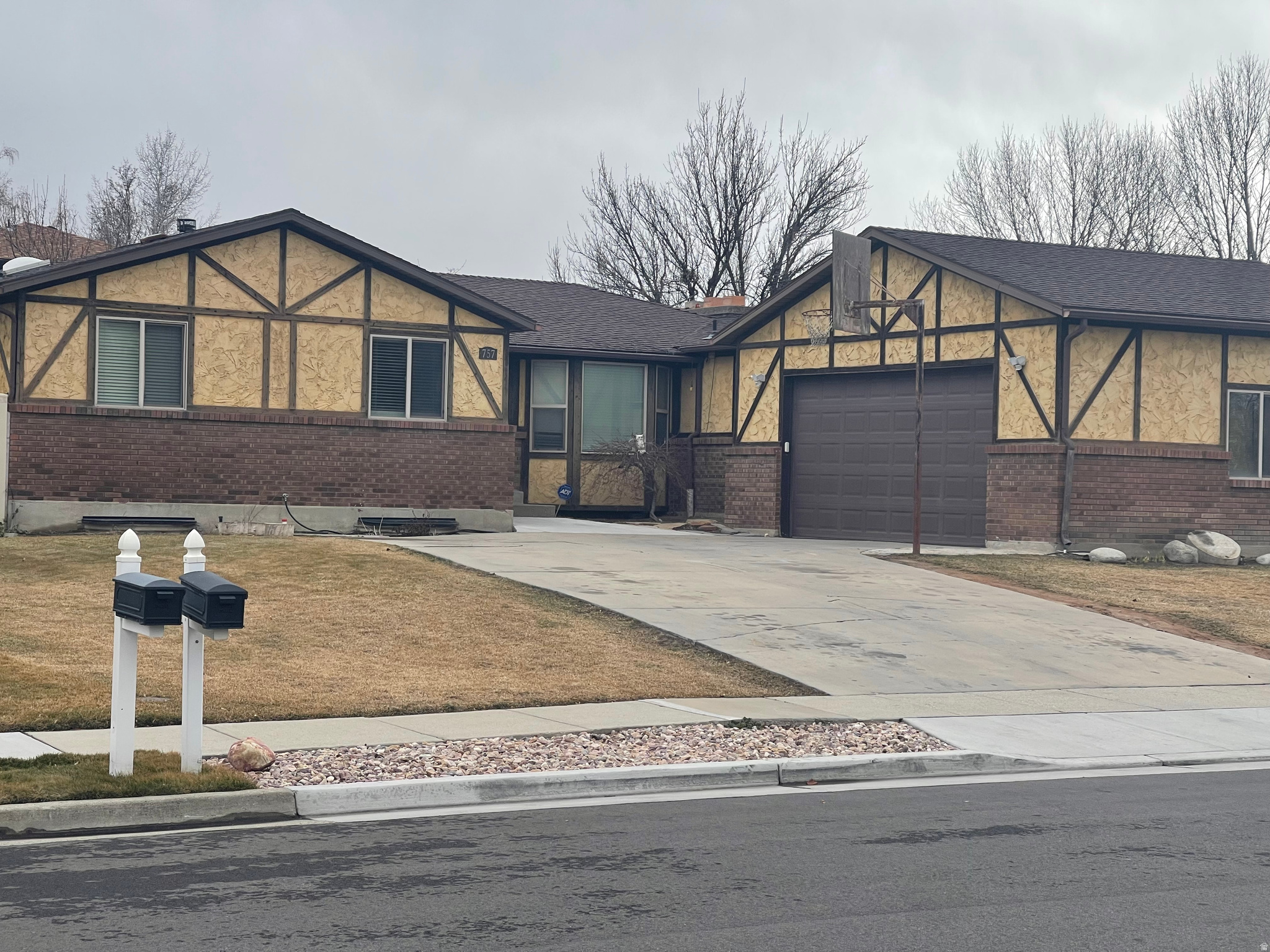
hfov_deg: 30.3
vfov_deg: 22.9
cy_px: 476
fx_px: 2348
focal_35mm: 64
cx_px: 635
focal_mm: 7.5
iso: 20
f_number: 2.2
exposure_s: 1/445
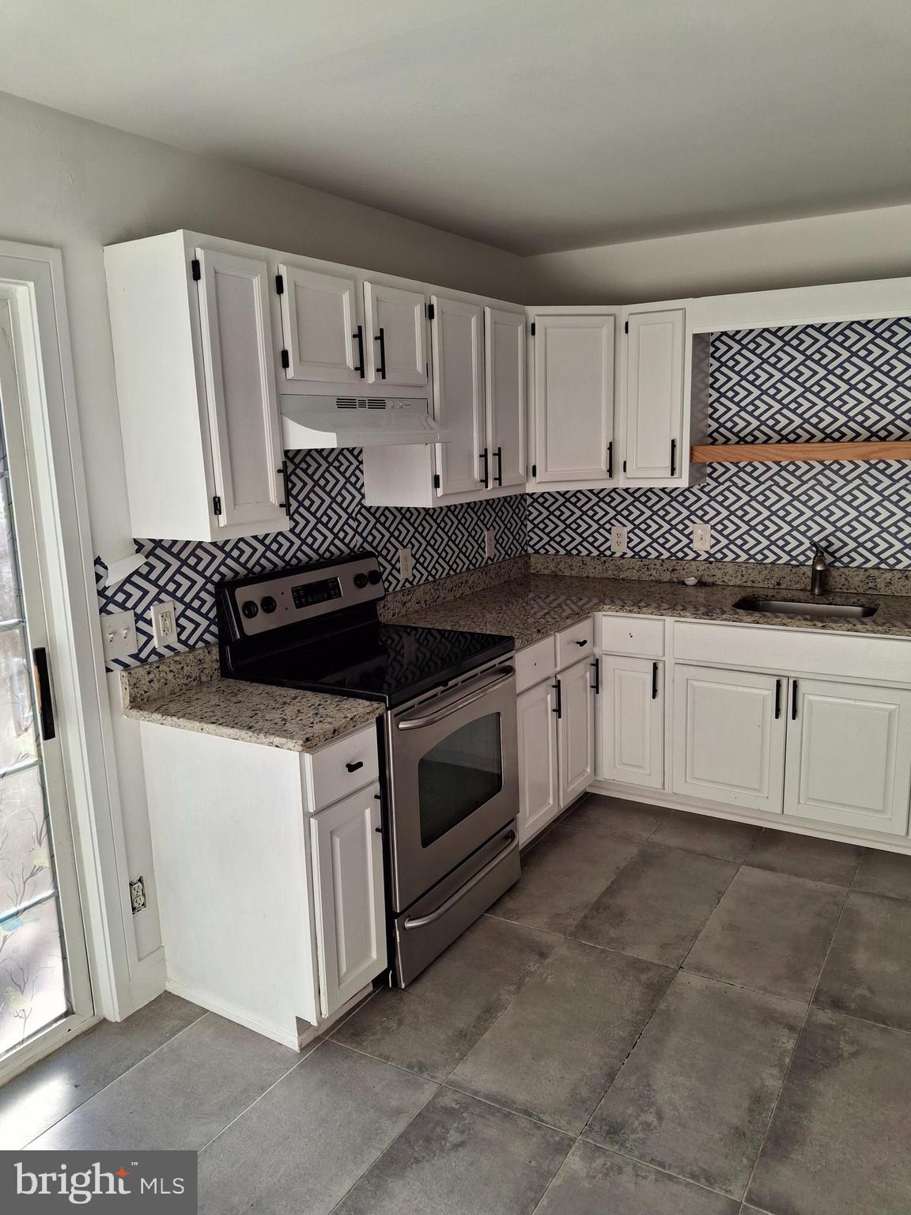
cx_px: 456
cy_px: 608
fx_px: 877
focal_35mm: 25
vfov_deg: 69.4
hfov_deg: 54.9
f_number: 1.8
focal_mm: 4.69
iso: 25
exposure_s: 1/150
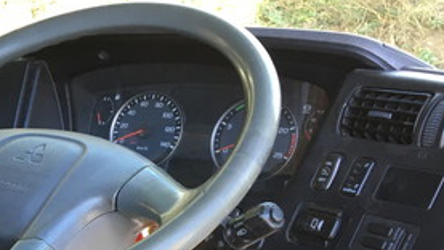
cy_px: 272
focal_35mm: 73
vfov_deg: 16.1
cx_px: -19
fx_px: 860
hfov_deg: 27.0
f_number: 2.2
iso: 32
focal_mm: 4.15
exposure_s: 1/30
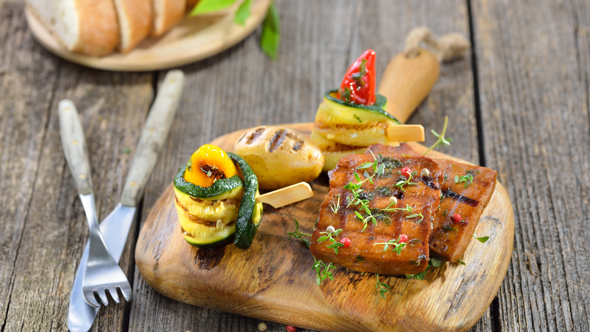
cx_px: 295
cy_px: 169
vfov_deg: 10.9
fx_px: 1736
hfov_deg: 19.3
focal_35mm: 111
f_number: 8
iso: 100
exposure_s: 1/160
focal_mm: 105
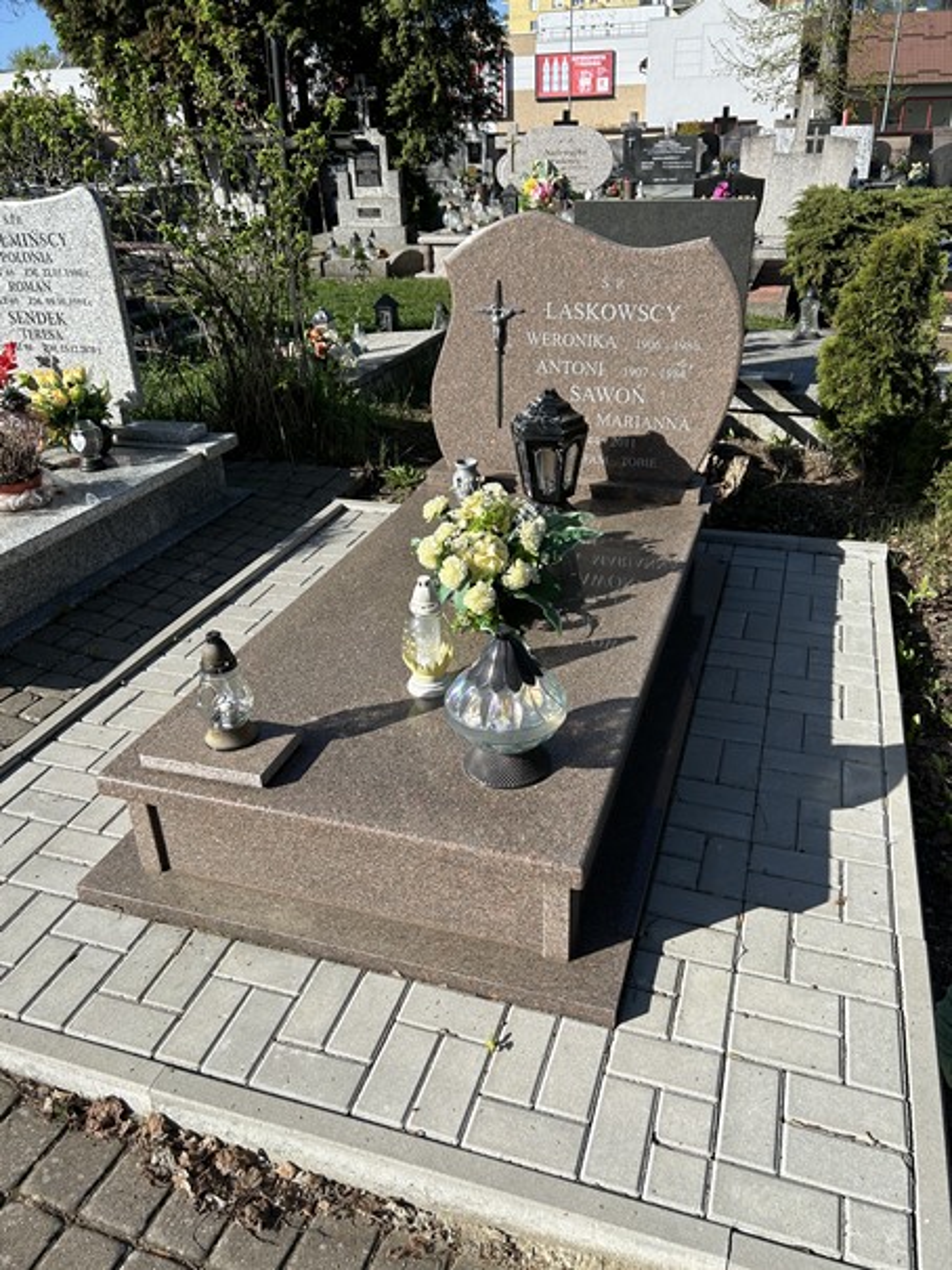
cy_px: 635
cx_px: 476
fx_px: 953
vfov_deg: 67.3
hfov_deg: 53.1
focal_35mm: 26
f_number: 1.5
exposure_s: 1/3077
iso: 50
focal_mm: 5.7
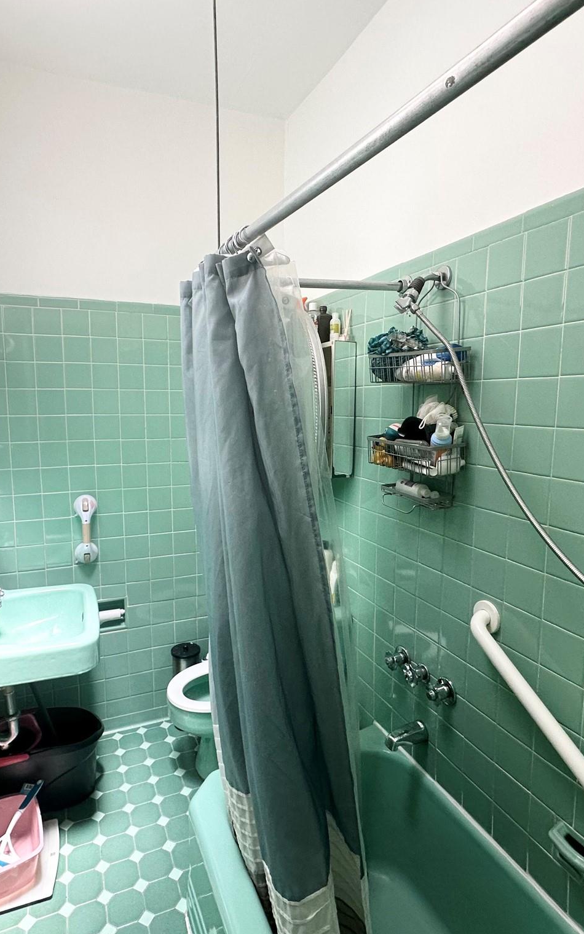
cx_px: 267
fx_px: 509
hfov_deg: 59.6
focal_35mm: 20
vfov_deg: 85.1
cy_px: 466
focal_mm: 2.22
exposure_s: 1/120
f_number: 2.2
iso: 160
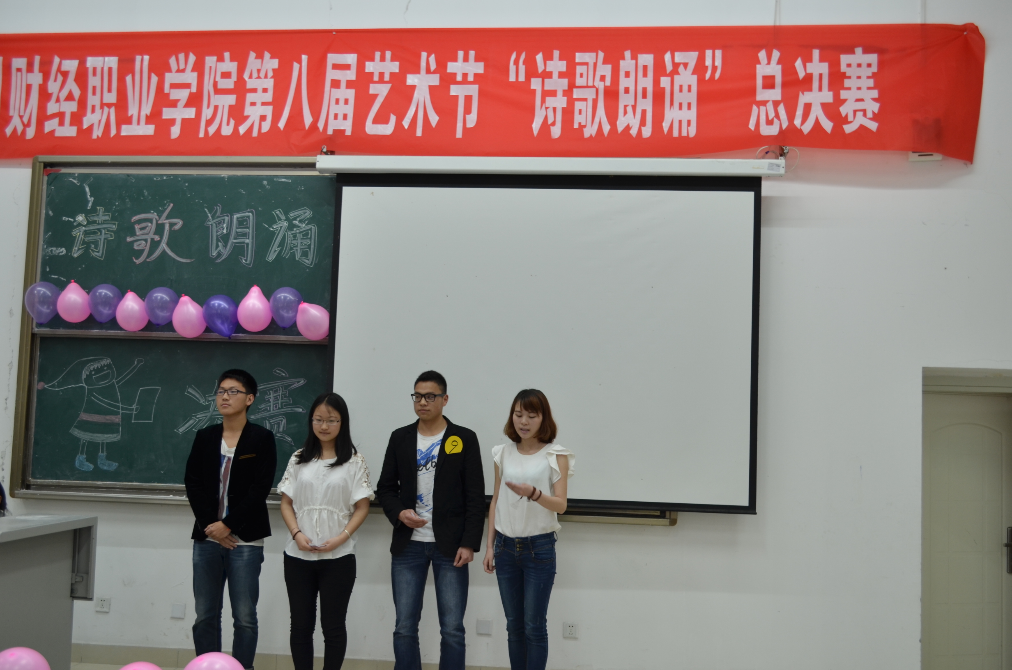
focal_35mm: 36
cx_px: 506
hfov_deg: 53.2
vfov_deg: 36.7
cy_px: 335
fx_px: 1010
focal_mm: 24
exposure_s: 1/20
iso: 160
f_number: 5
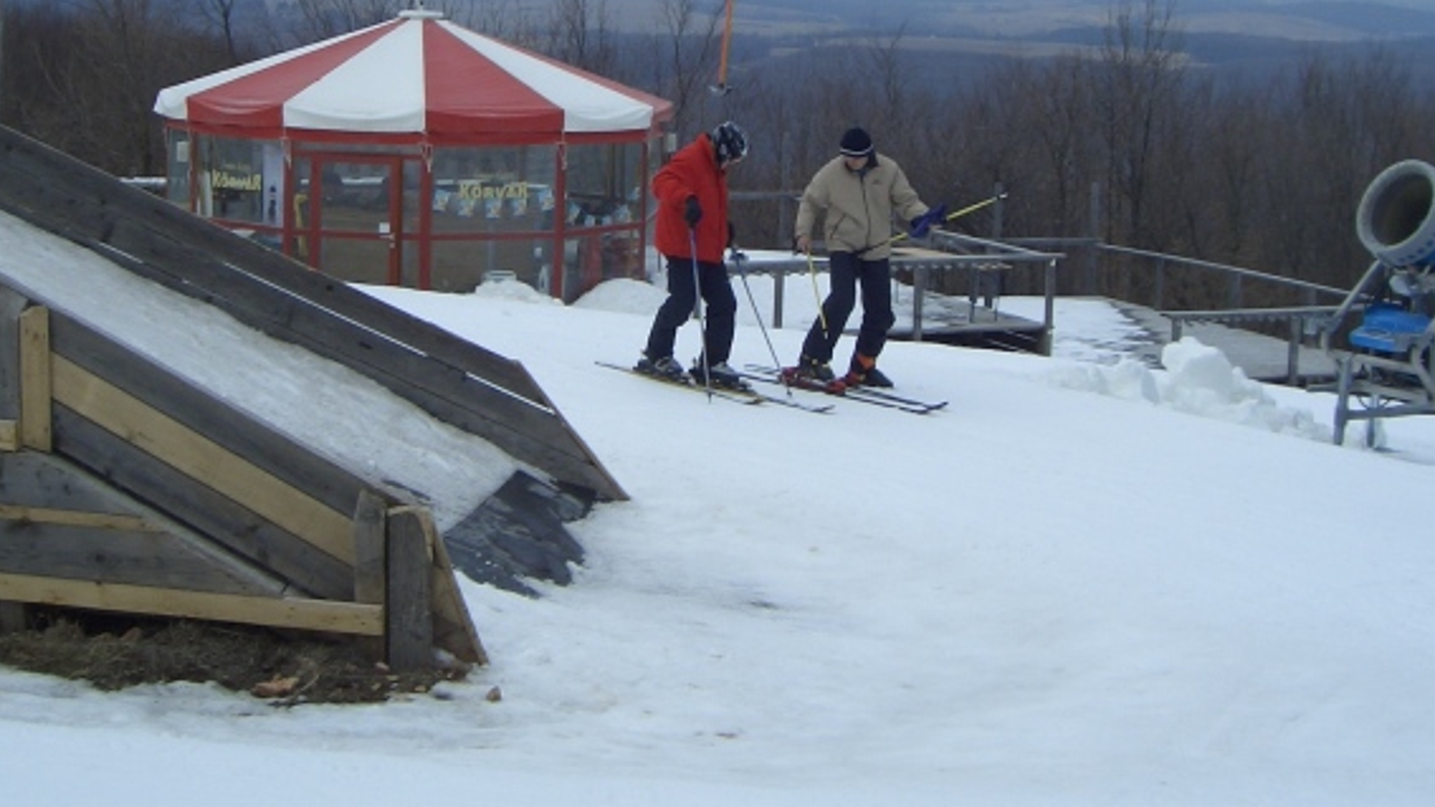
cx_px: 762
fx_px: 2283
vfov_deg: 19.8
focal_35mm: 60
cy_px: 129
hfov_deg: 34.9
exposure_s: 1/500
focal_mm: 8
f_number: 4.8
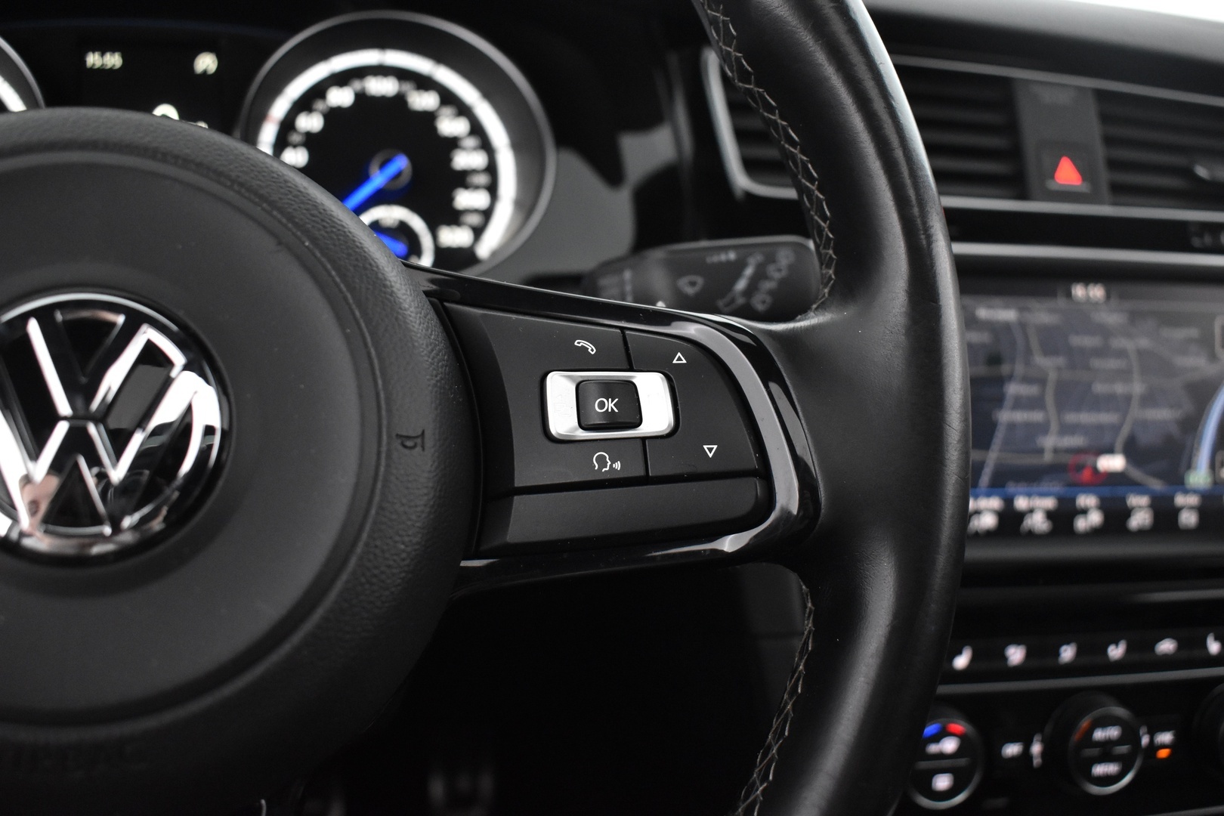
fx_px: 1173
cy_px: 408
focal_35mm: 34
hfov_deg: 55.1
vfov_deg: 38.4
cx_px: 612
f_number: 3.8
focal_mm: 23
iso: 2800
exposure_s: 1/40
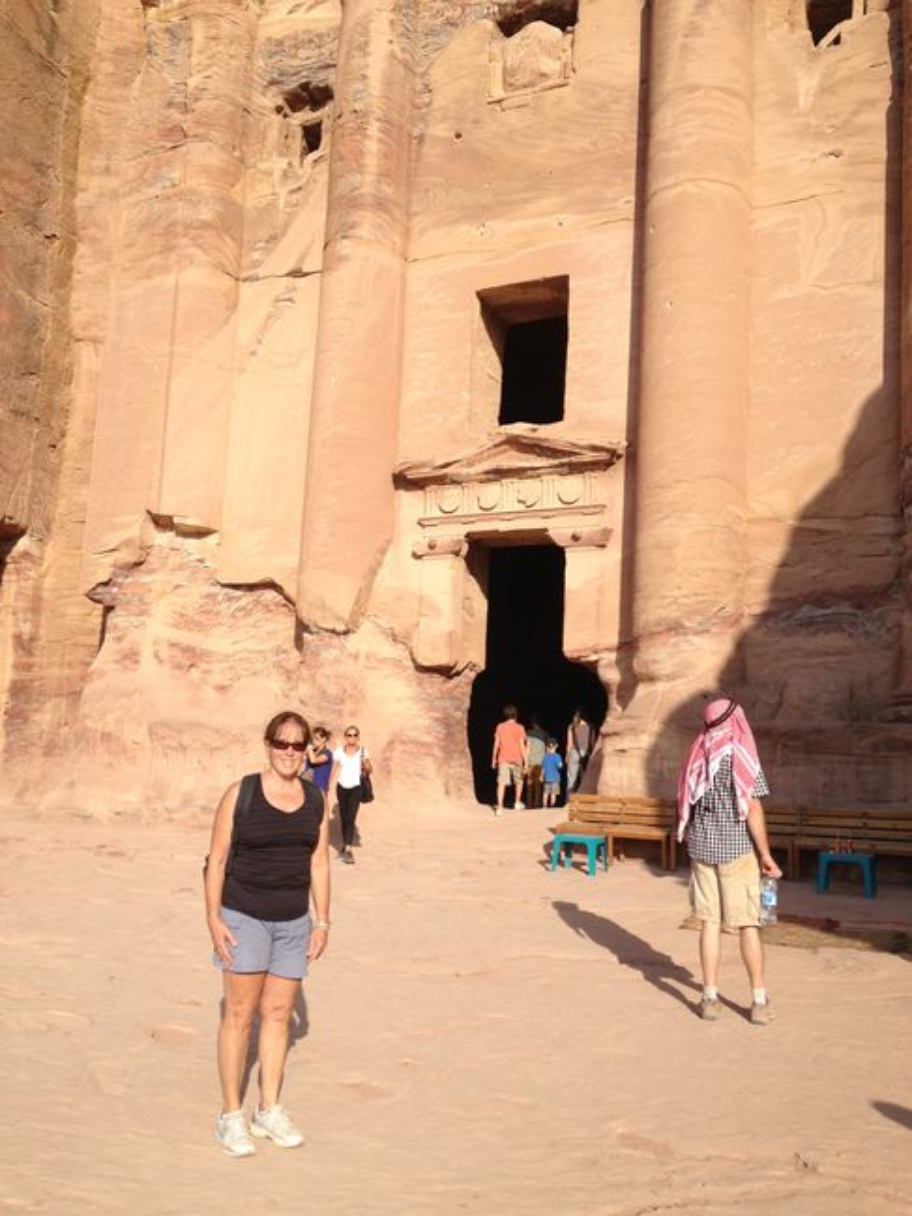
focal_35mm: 35
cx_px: 456
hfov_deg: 40.7
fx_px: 1229
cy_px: 608
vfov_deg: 52.6
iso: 50
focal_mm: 4.28
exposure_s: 1/1672
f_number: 2.4
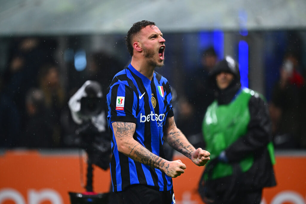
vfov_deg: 3.4
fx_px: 3400
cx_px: 153
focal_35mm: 400
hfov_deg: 5.2
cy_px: 102
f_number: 2.8
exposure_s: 1/1250
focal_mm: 400
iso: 1600
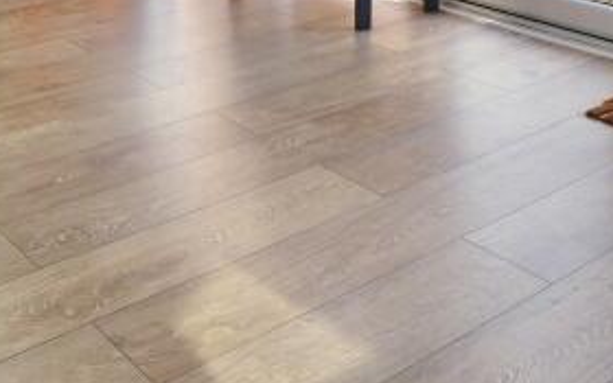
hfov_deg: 35.8
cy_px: -113
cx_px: 184
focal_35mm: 56
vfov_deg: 21.1
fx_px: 936
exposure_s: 1/60
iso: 160
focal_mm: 9.9
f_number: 9
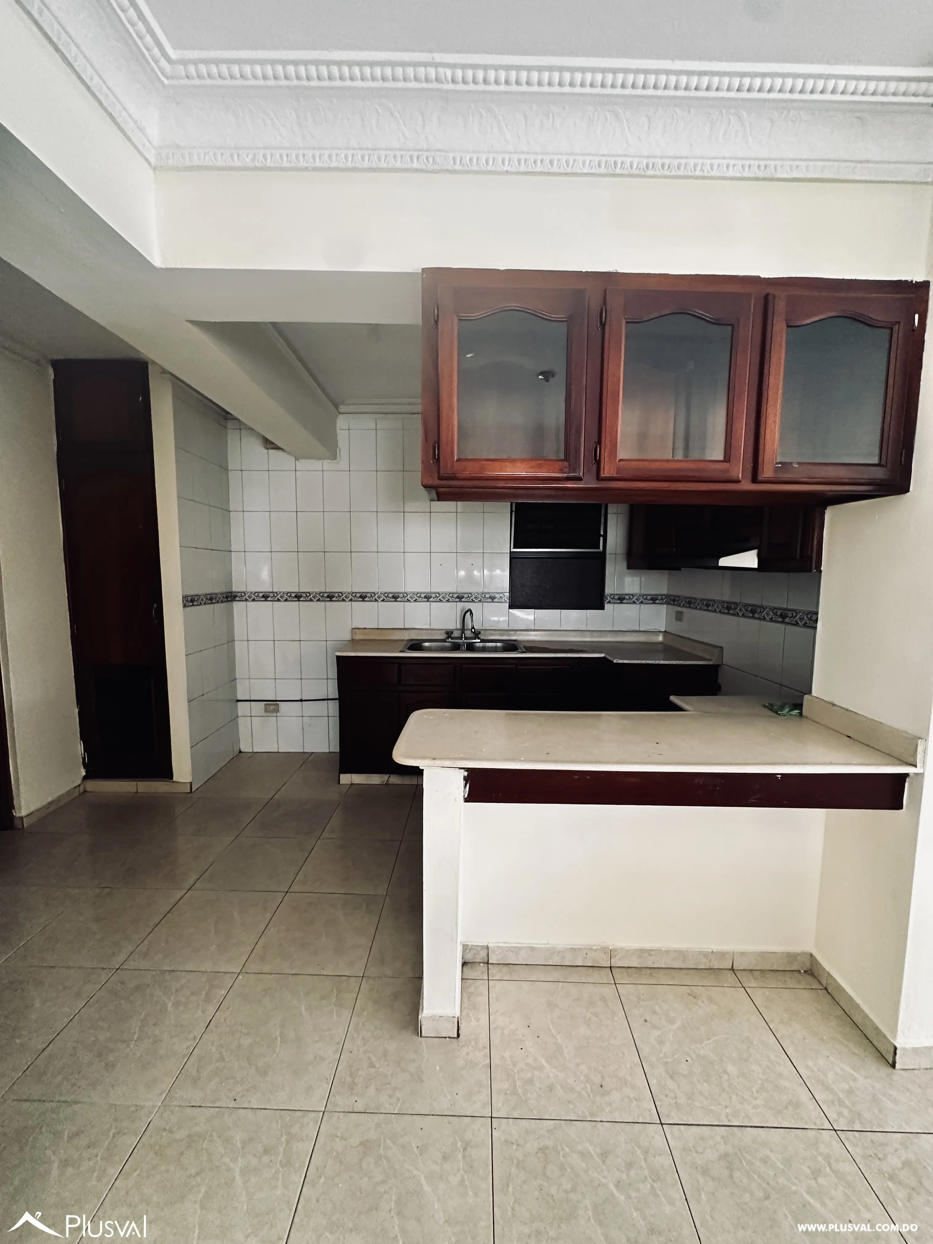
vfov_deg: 102.1
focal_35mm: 14
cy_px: 622
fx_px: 503
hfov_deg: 85.7
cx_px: 466
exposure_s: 1/76
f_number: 2.2
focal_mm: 2.22
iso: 320
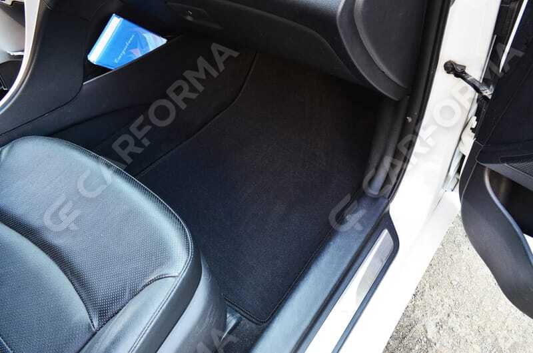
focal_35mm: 27
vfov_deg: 47.7
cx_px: 266
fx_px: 399
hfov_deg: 67.5
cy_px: 176
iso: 400
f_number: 8
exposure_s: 1/15
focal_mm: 18
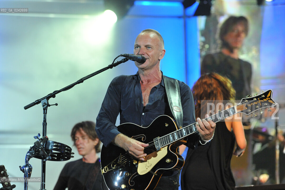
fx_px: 989
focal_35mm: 125
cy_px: 95
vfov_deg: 11.0
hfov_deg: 16.4
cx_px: 142
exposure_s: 1/320
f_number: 3.5
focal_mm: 125
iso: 3200
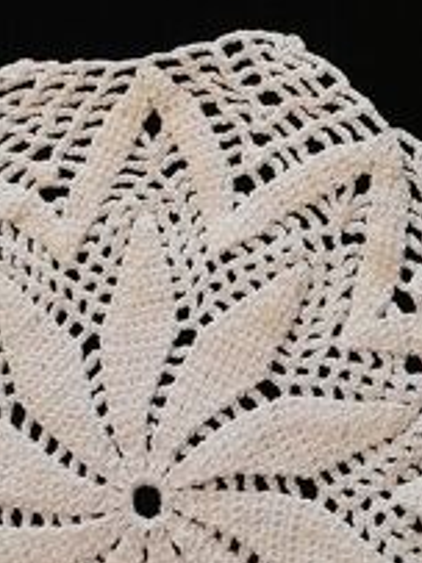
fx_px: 1383
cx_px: 175
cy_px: 86
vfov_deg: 22.6
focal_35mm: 85
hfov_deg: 17.3
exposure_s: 1/50
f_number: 1.8
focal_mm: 4
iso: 400
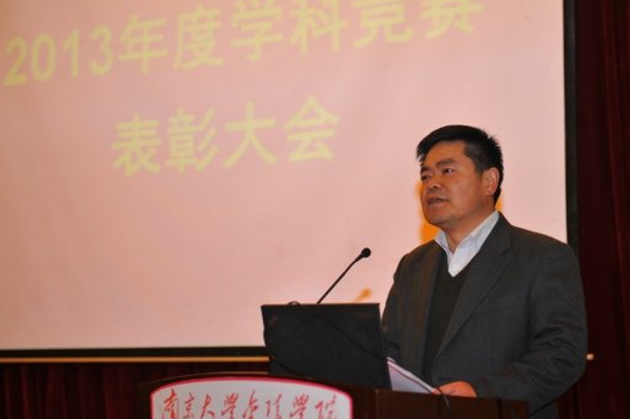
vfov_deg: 20.9
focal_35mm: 65
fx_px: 1137
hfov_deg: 31.0
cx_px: 350
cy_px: 226
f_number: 2.8
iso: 320
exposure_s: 1/50
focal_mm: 56
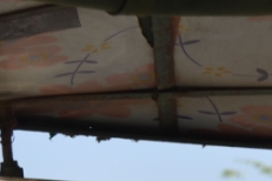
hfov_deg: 7.7
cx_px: 334
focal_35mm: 266
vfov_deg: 5.1
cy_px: 331
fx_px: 2010
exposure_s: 1/200
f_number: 7.1
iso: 100
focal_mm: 40
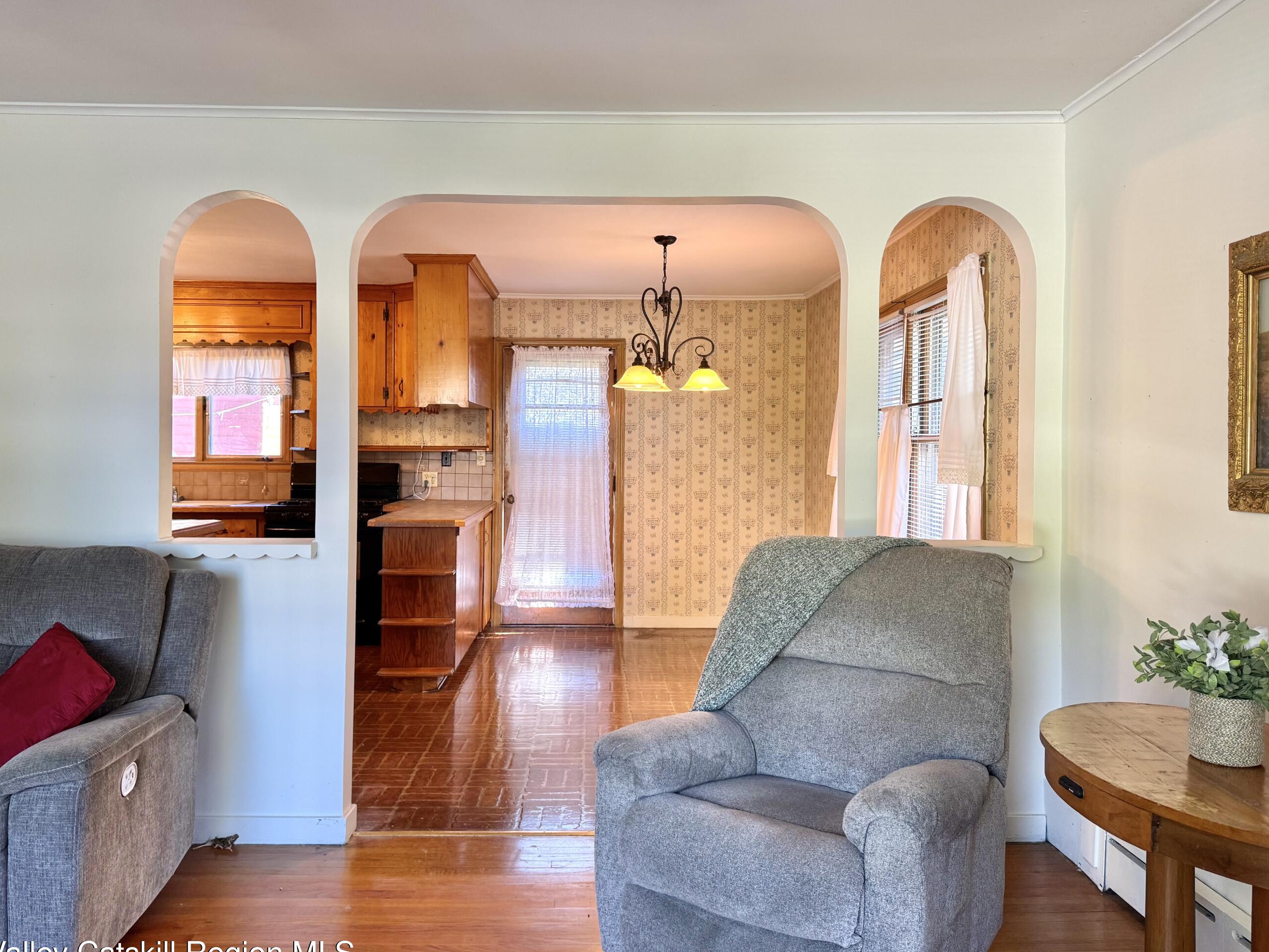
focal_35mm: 28
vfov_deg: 49.7
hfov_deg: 63.4
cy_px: 449
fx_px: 1027
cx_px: 608
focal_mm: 6.76
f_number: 1.78
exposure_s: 1/60
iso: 125
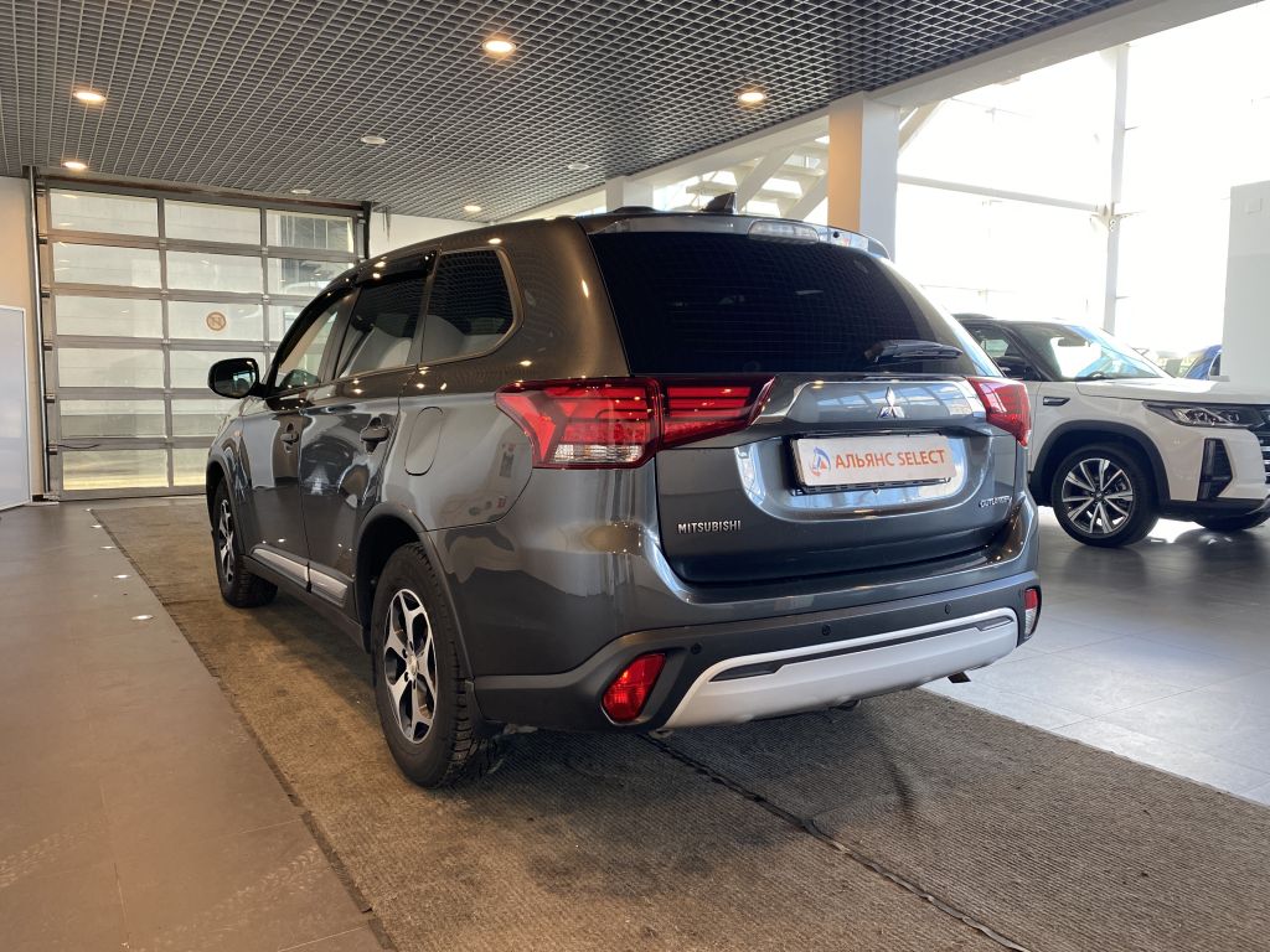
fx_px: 954
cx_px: 635
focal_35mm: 26
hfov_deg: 67.3
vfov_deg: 53.1
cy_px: 476
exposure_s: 1/108
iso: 125
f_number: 1.8
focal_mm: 4.25
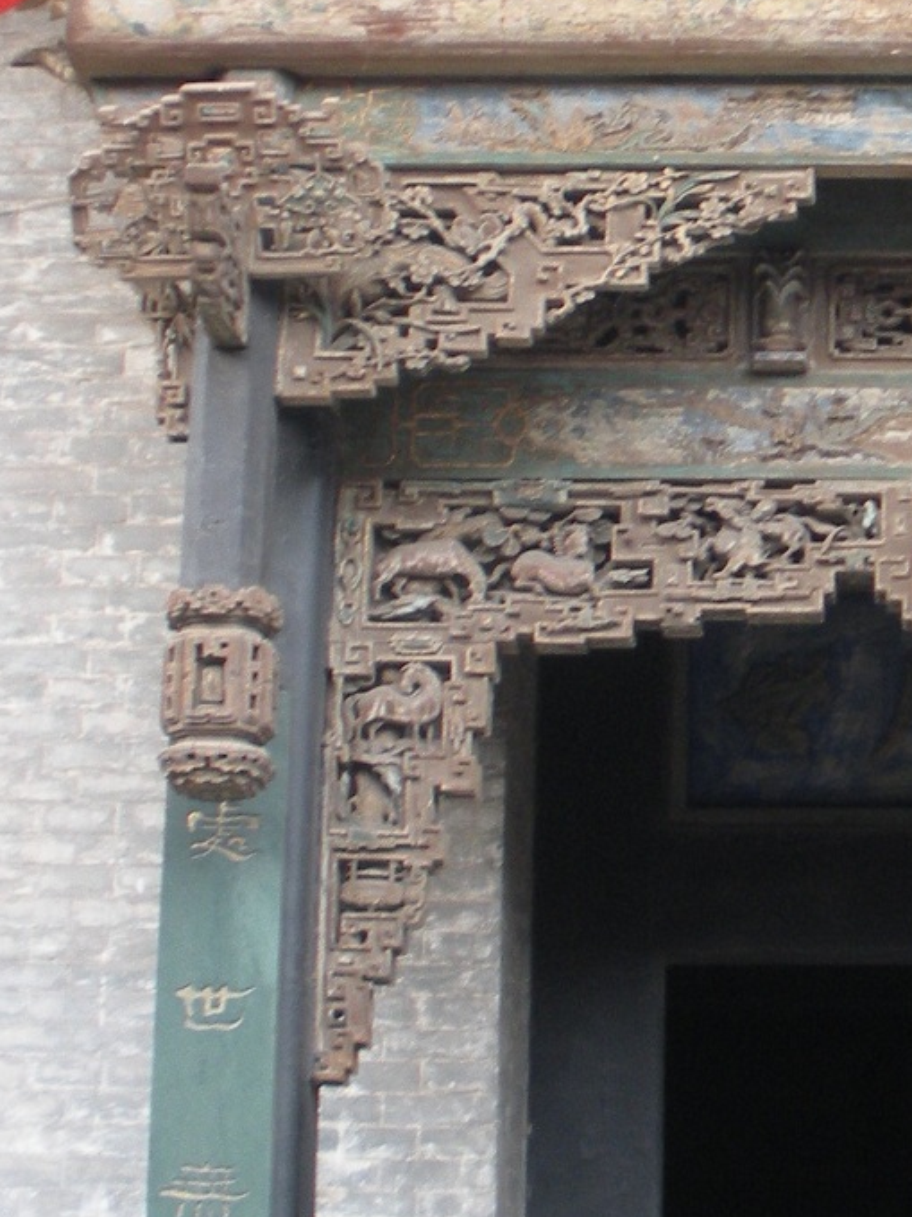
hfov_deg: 13.6
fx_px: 3725
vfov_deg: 18.5
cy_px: 561
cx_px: 1043
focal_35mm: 106
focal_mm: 6.3
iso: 91
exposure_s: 1/61.2
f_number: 3.5
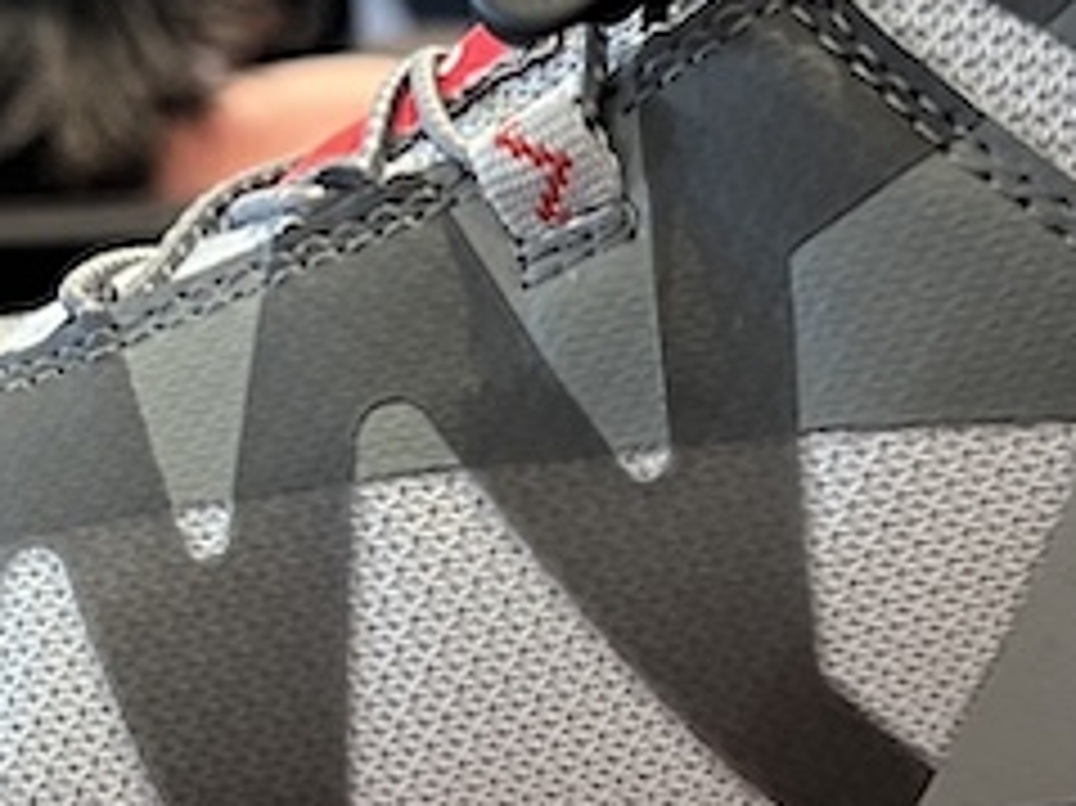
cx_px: 621
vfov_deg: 13.6
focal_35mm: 109
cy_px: 473
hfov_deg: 18.0
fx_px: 3386
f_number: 1.5
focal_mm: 5.7
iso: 400
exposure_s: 1/60
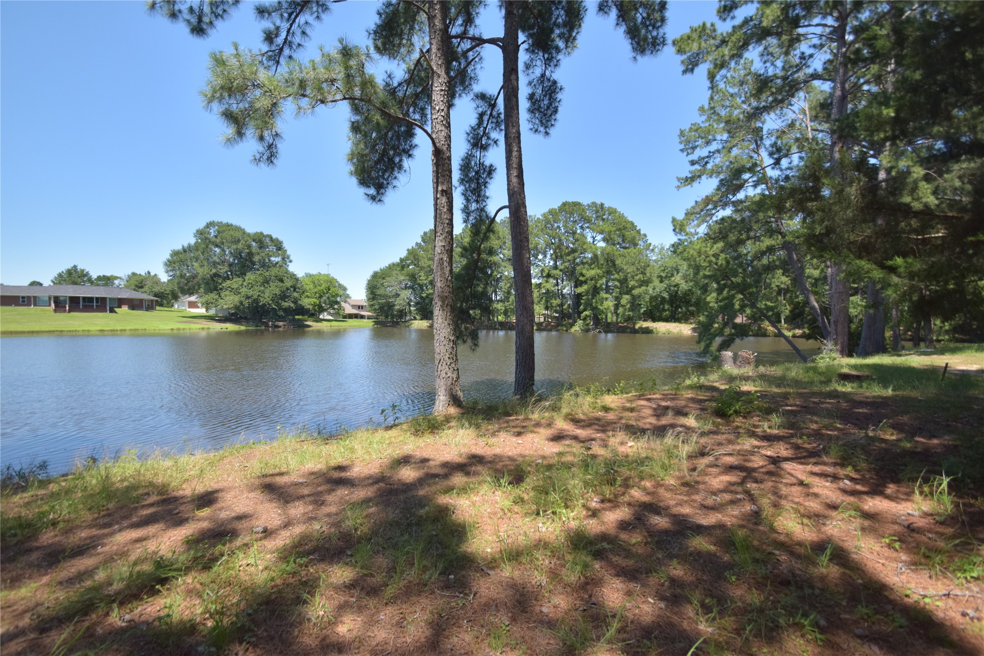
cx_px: 492
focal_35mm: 15
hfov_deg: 100.4
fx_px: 410
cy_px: 328
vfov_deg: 77.3
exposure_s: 1/3000
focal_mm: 10
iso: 800
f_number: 5.6
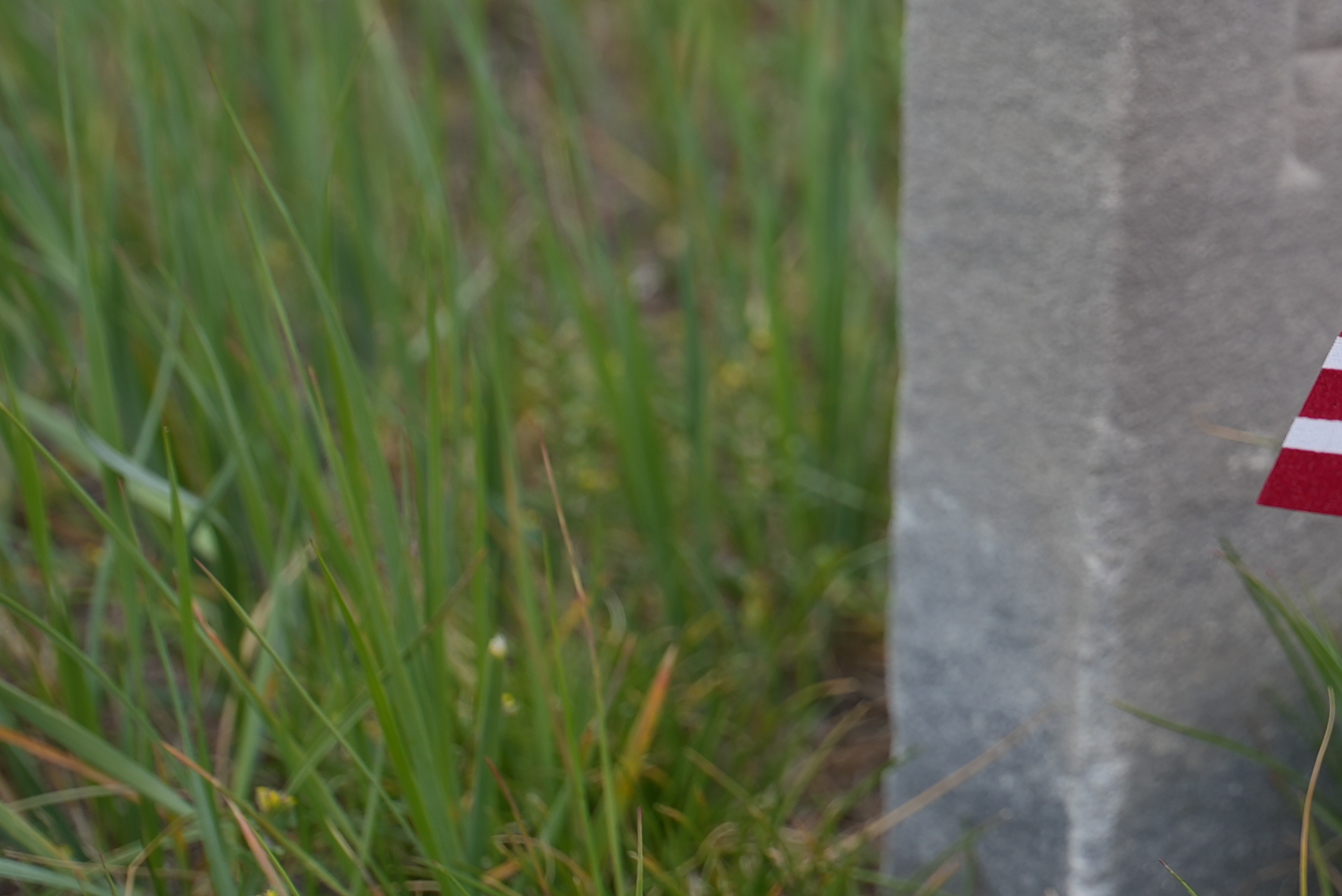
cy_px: 110
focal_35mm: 172
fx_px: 6414
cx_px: 1562
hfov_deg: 11.7
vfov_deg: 8.0
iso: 80
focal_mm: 72
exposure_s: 1/250
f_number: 5.6
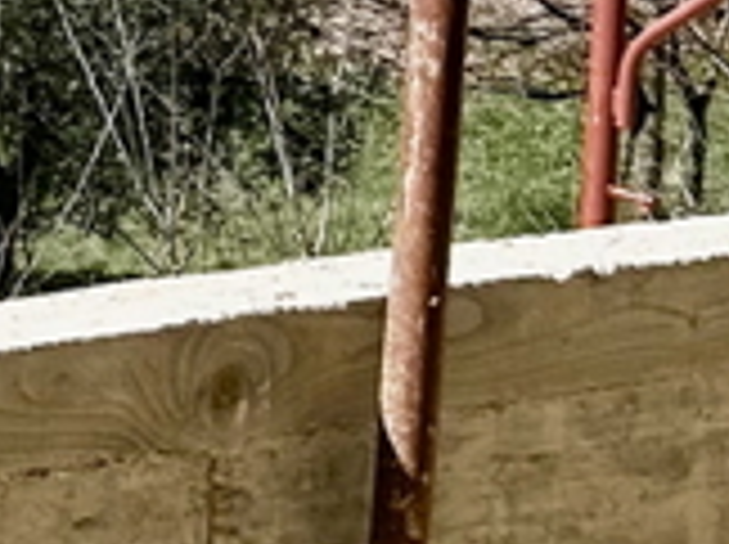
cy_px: -441
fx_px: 4058
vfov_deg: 7.4
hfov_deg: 8.3
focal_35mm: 193
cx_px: -1616
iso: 50
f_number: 1.5
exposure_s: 1/4274
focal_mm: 5.7
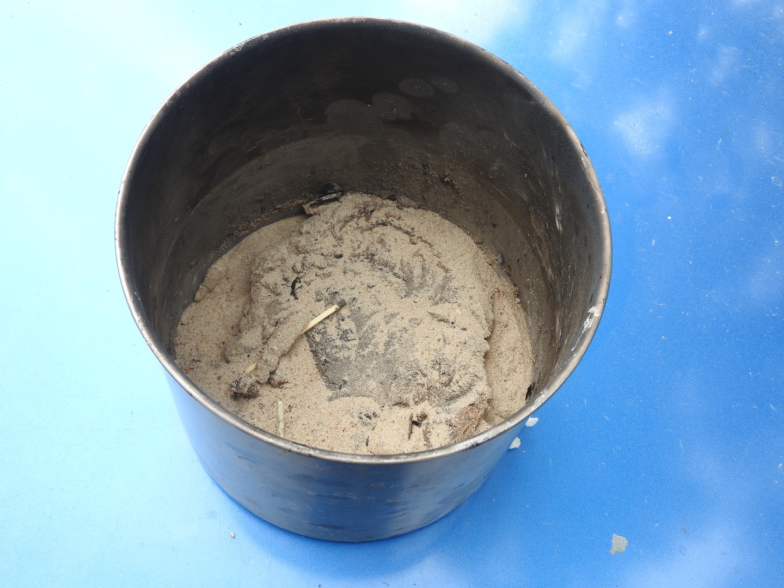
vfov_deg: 32.2
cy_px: 294
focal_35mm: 45
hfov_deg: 42.1
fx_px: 1019
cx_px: 392
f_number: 4
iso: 100
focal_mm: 8.1
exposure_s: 1/200
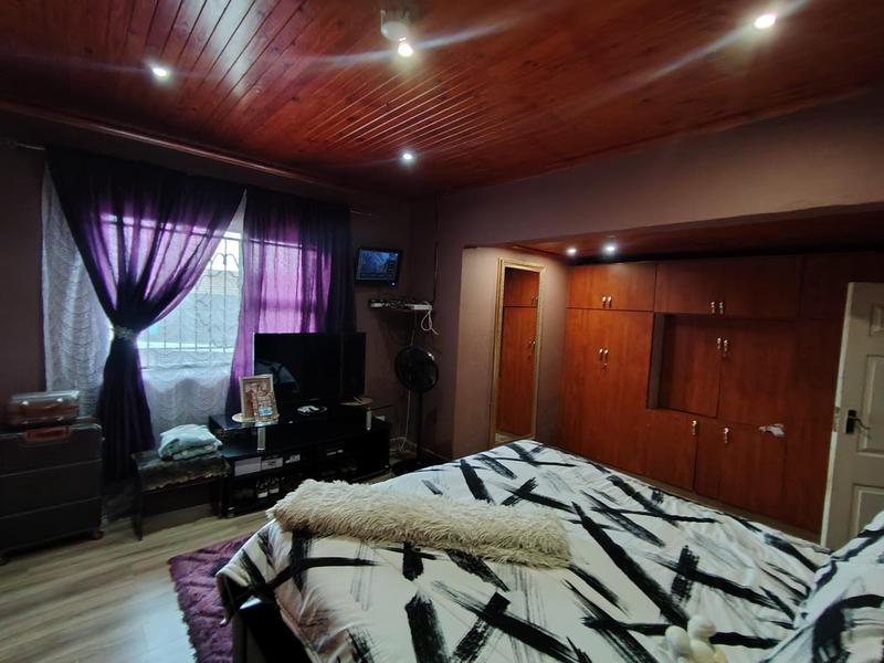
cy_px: 332
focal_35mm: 17
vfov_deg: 74.7
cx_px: 442
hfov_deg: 91.0
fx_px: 434
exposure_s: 1/25
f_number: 2.2
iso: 595
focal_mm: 1.43
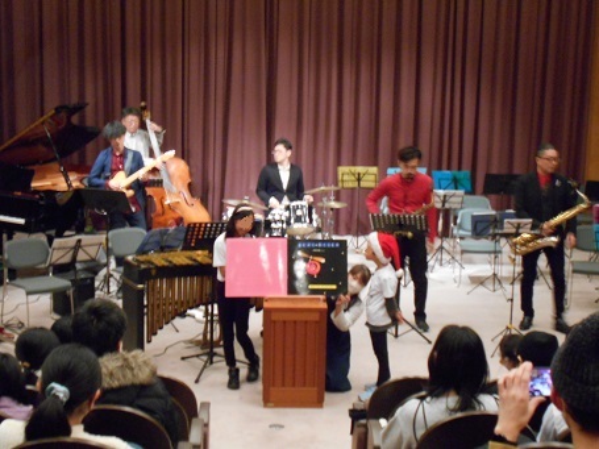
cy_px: 224
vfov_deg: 22.6
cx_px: 300
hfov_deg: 29.8
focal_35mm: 65
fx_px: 1124
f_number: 5.3
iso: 800
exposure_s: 1/8
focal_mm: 11.6
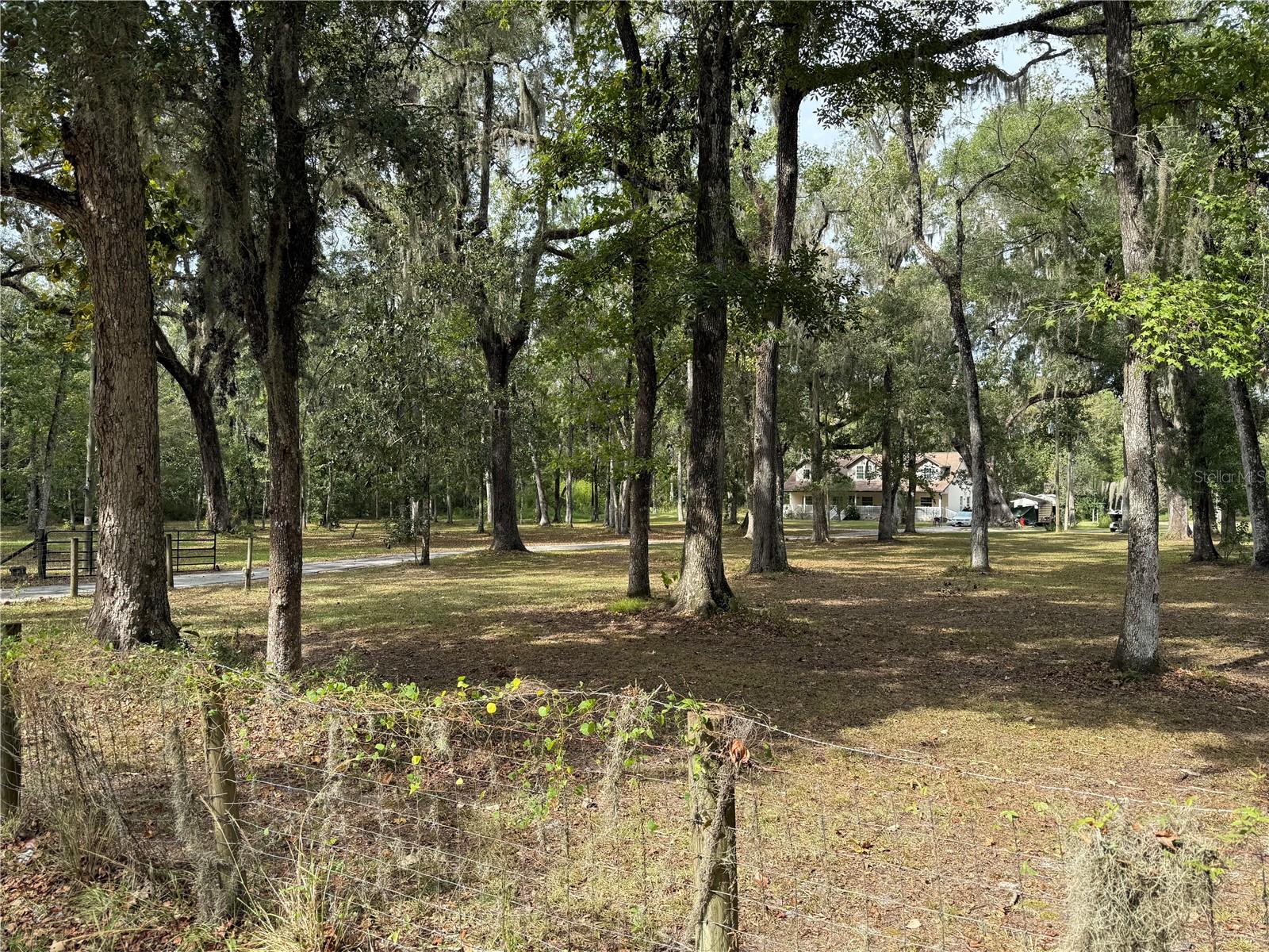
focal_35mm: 24
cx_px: 634
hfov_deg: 71.6
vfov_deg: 56.8
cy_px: 476
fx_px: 880
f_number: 1.78
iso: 80
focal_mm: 6.76
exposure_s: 1/1230
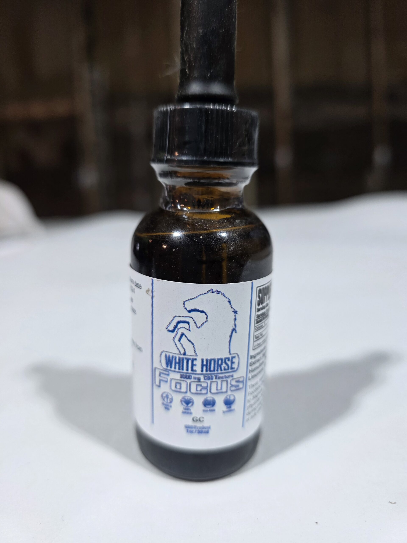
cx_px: 204
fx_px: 361
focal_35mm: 23
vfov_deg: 73.9
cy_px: 272
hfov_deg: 58.9
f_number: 1.7
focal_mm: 6.3
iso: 160
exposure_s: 1/120
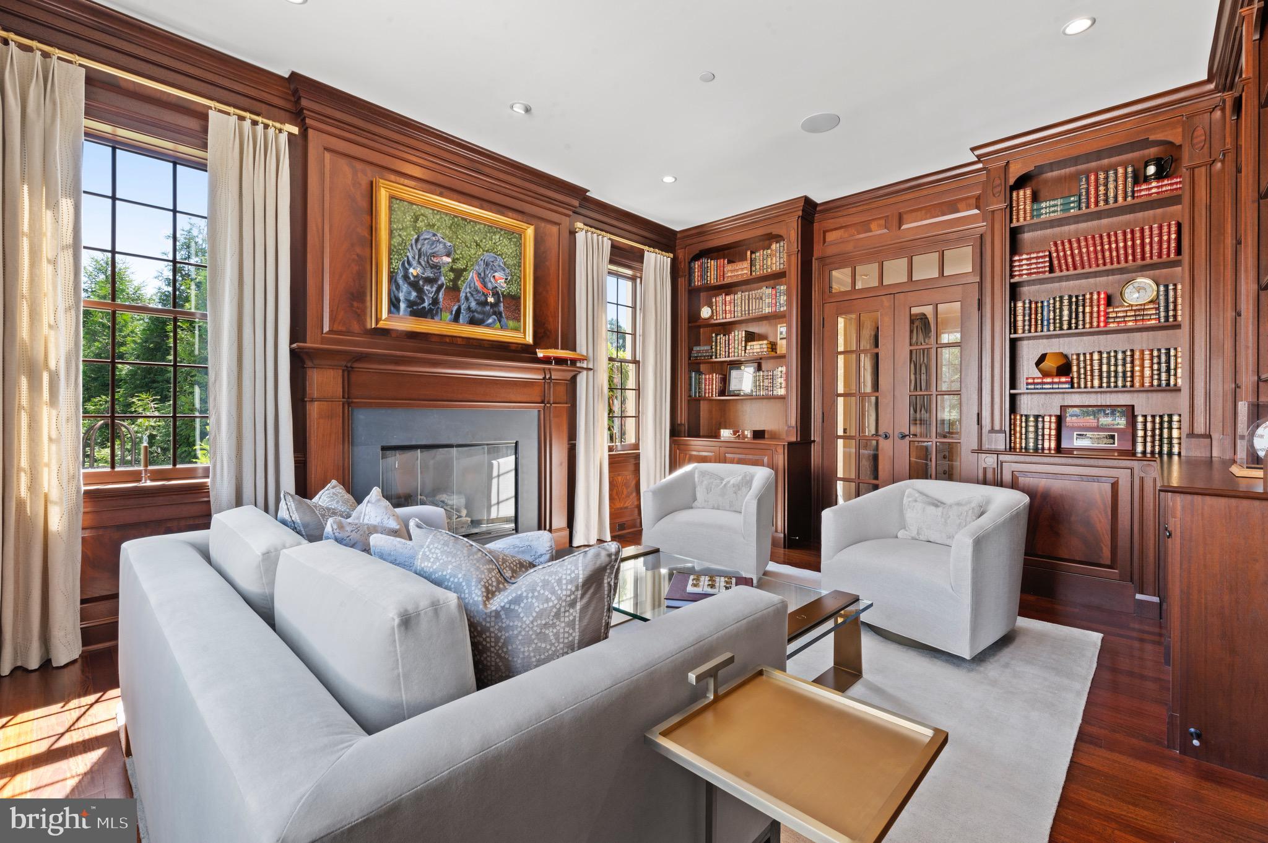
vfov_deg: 77.2
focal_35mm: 15
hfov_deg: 100.4
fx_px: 528
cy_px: 422
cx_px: 634
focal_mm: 15
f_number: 11
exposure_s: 1/4
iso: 200
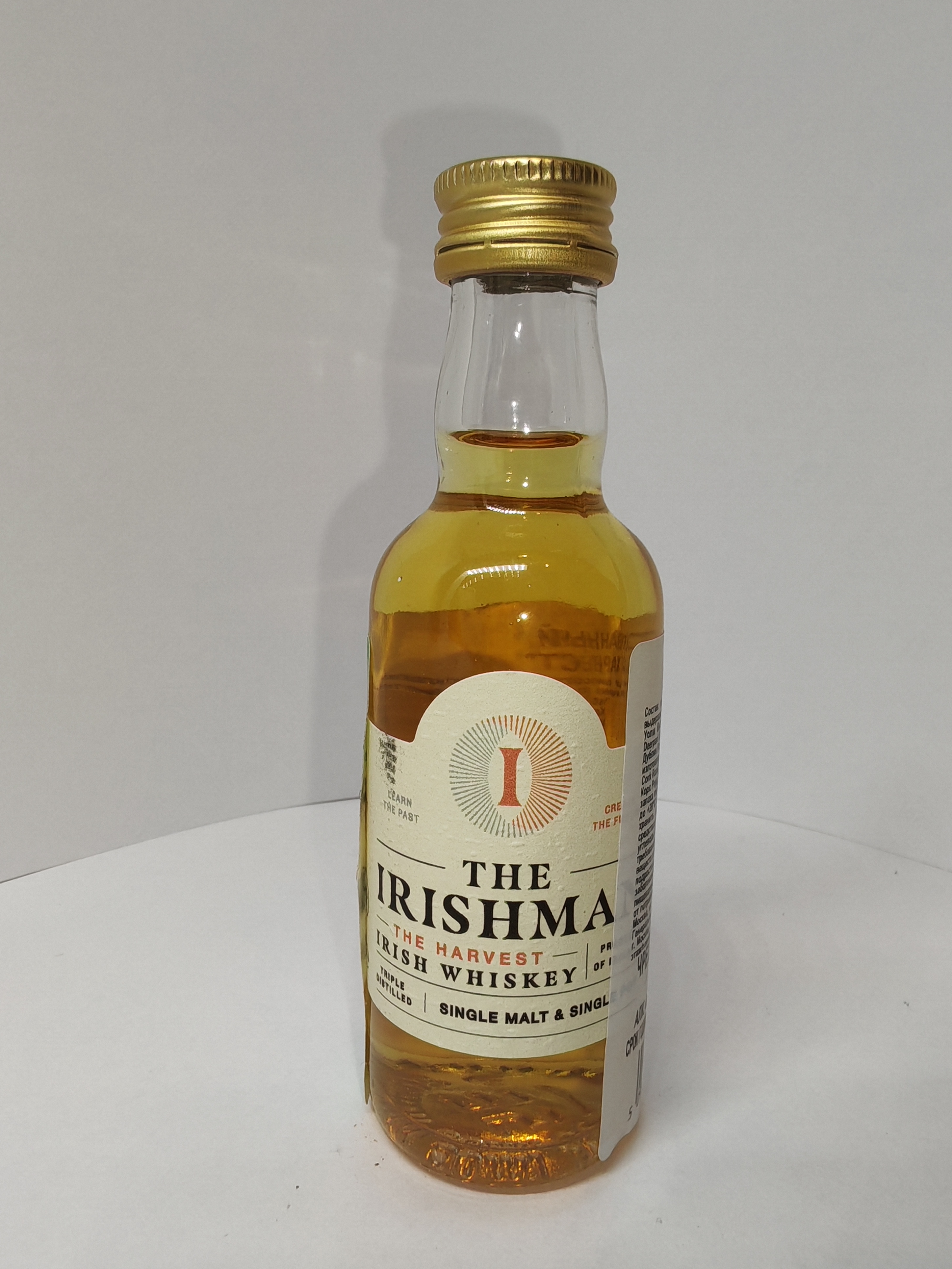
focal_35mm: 28
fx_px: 1027
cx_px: 493
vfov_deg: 63.4
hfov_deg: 49.7
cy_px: 612
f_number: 2.2
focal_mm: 1.96
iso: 64
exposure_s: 1/100
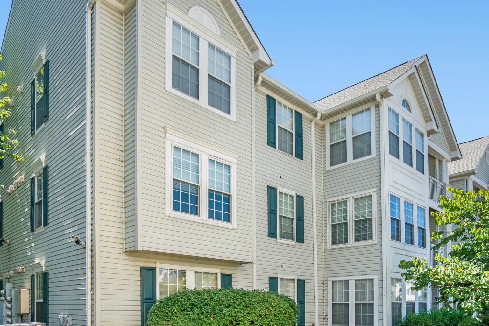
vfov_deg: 52.7
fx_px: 326
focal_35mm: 24
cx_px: 301
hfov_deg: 72.7
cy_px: 201
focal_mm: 18
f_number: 8
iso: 1250
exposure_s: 1/1600
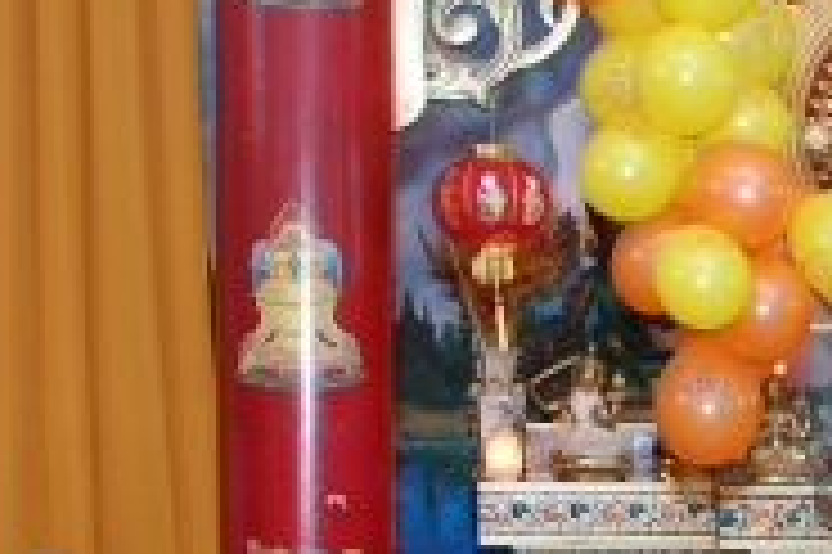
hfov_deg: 18.1
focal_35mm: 104
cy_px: 615
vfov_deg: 12.9
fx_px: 2401
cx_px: 1129
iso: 800
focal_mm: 20
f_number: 3.8
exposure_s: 1/60
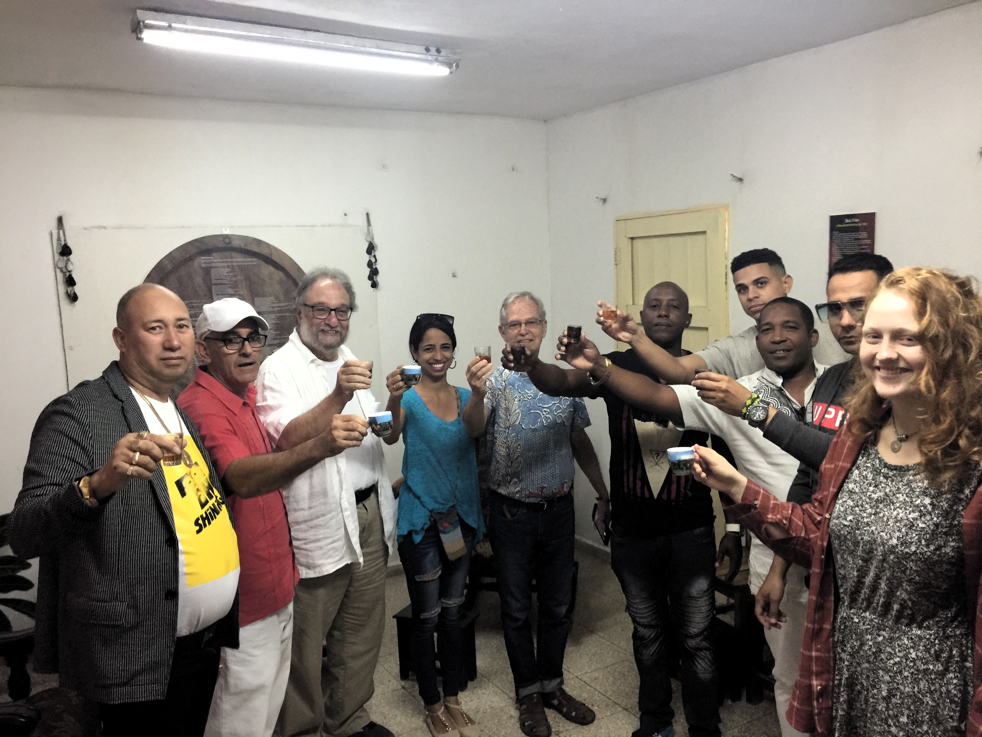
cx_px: 491
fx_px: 823
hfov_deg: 61.7
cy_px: 368
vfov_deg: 48.2
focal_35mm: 29
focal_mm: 4.15
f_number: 2.2
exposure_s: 1/15
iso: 100
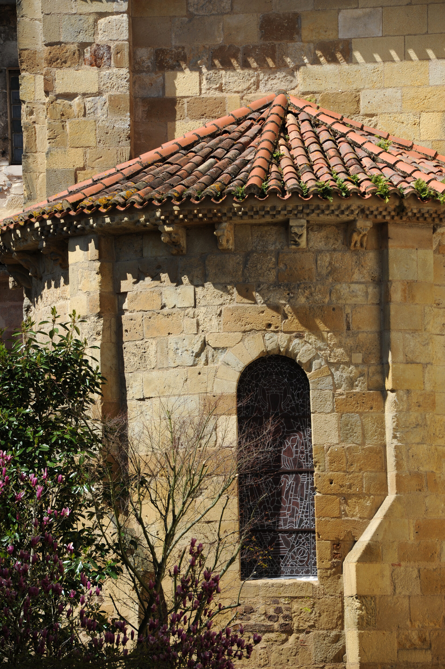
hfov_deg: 6.9
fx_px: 3713
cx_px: 222
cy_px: 334
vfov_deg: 10.3
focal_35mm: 200
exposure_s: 1/500
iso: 200
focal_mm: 200
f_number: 8
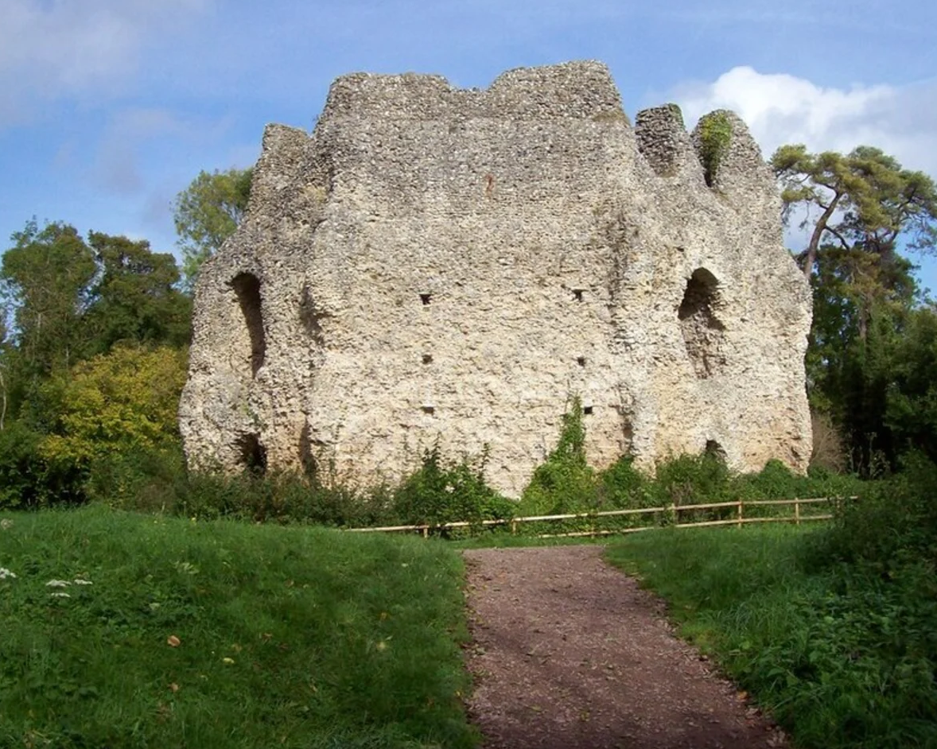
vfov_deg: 34.9
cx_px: 473
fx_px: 1192
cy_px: 333
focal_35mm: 43
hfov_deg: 42.9
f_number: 4.8
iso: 80
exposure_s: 1/747
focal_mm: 6
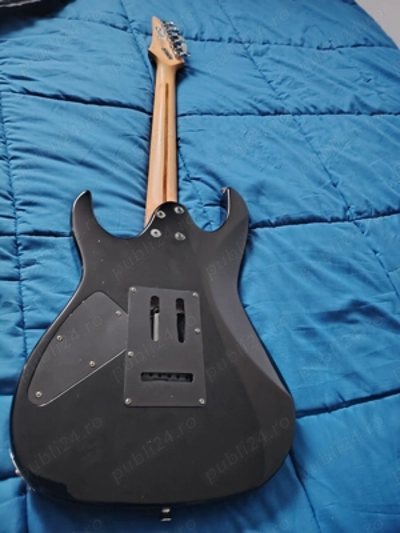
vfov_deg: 71.6
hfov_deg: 56.8
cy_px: 266
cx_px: 200
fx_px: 370
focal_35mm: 24
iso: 3500
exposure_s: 1/25
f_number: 1.75
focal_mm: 5.25
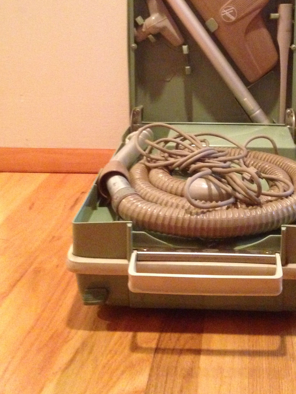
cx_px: 203
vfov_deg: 38.1
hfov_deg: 29.4
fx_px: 559
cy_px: 107
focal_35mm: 49
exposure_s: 1/15
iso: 800
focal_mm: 4.12
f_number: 2.4
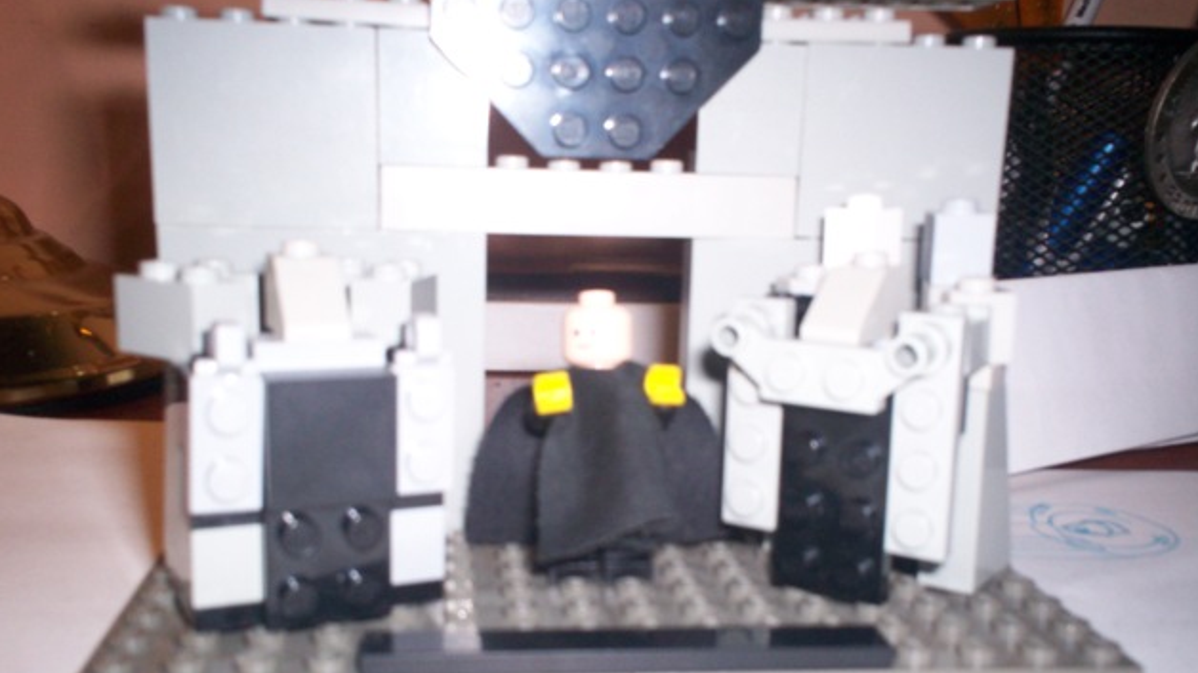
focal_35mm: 40
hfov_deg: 50.5
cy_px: 416
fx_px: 1270
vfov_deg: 29.6
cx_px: 595
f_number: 4.5
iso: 140
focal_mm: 6
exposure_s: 1/170
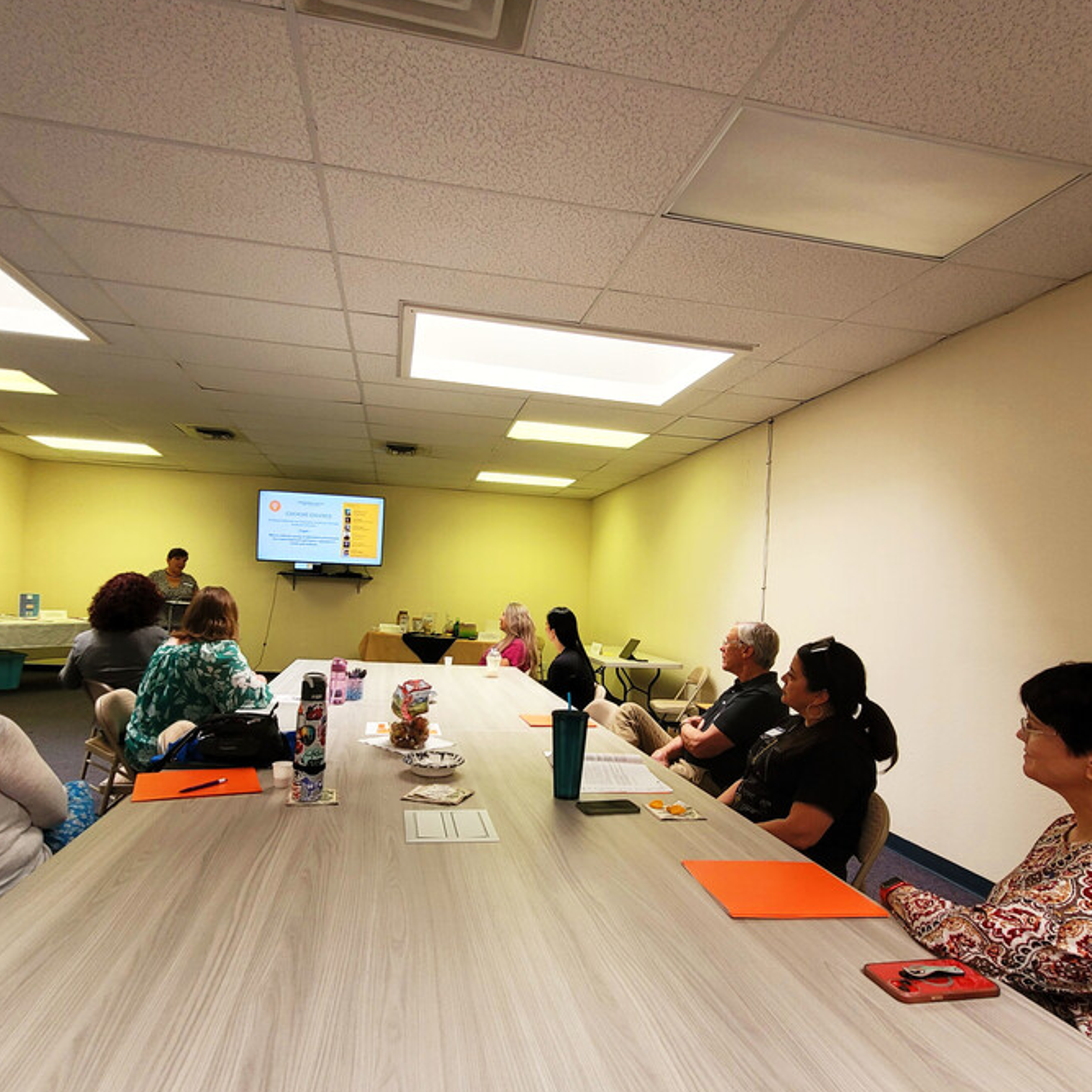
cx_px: 508
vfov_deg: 80.7
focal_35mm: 18
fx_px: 642
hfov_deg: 80.6
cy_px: 565
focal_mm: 1.74
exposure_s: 1/60
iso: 80
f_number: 2.2
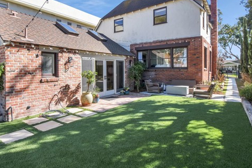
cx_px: 106
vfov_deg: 61.7
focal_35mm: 20
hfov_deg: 83.3
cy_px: 72
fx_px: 140
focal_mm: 10
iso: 250
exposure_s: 1/60
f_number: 14
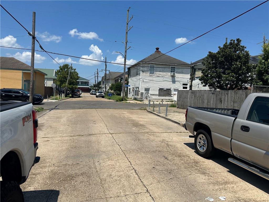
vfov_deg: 56.8
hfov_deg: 71.6
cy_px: 101
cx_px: 134
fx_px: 187
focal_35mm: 24
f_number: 1.78
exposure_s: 1/7042
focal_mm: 6.86
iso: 80
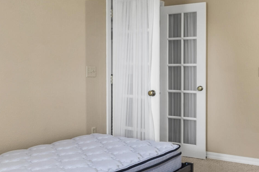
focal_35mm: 51
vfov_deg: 26.5
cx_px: 71
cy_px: 86
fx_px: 367
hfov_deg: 38.1
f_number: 9
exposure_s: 1/2.5
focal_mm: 16
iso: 500
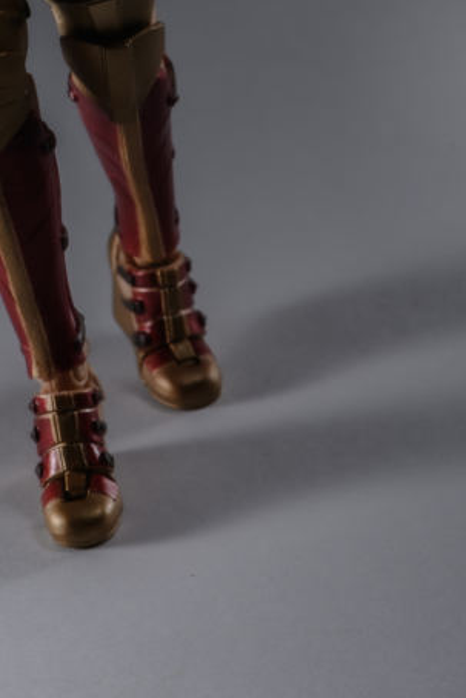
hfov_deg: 4.9
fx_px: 5393
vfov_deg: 7.3
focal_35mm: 278
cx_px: -98
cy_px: -135
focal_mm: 105
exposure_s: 1/200
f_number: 29
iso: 100
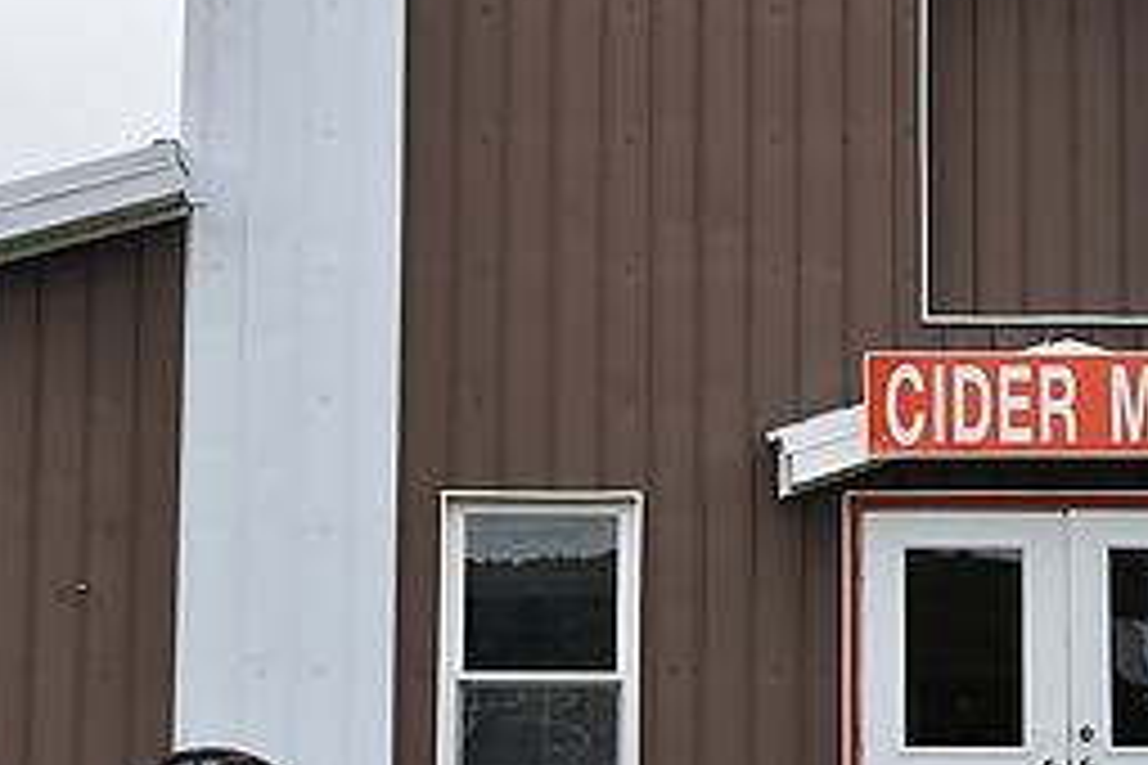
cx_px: 788
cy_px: 324
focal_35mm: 106
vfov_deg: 12.9
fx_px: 3380
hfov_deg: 19.2
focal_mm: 30
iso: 100
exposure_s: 1/250
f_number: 8
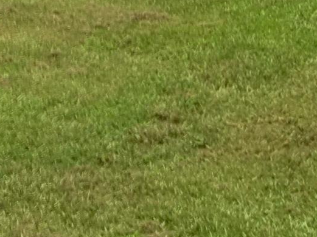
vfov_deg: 7.8
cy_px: -438
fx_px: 1528
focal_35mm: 167
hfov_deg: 10.8
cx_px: 633
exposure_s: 1/7692
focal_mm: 4.15
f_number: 2.2
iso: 25
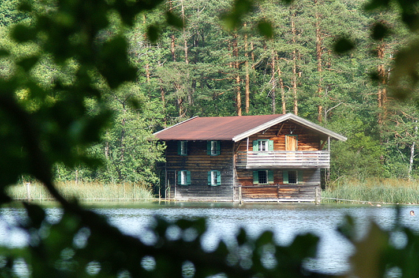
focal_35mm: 444
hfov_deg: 4.6
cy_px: 157
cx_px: 279
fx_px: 5161
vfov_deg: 3.1
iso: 400
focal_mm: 210
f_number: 8
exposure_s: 1/300
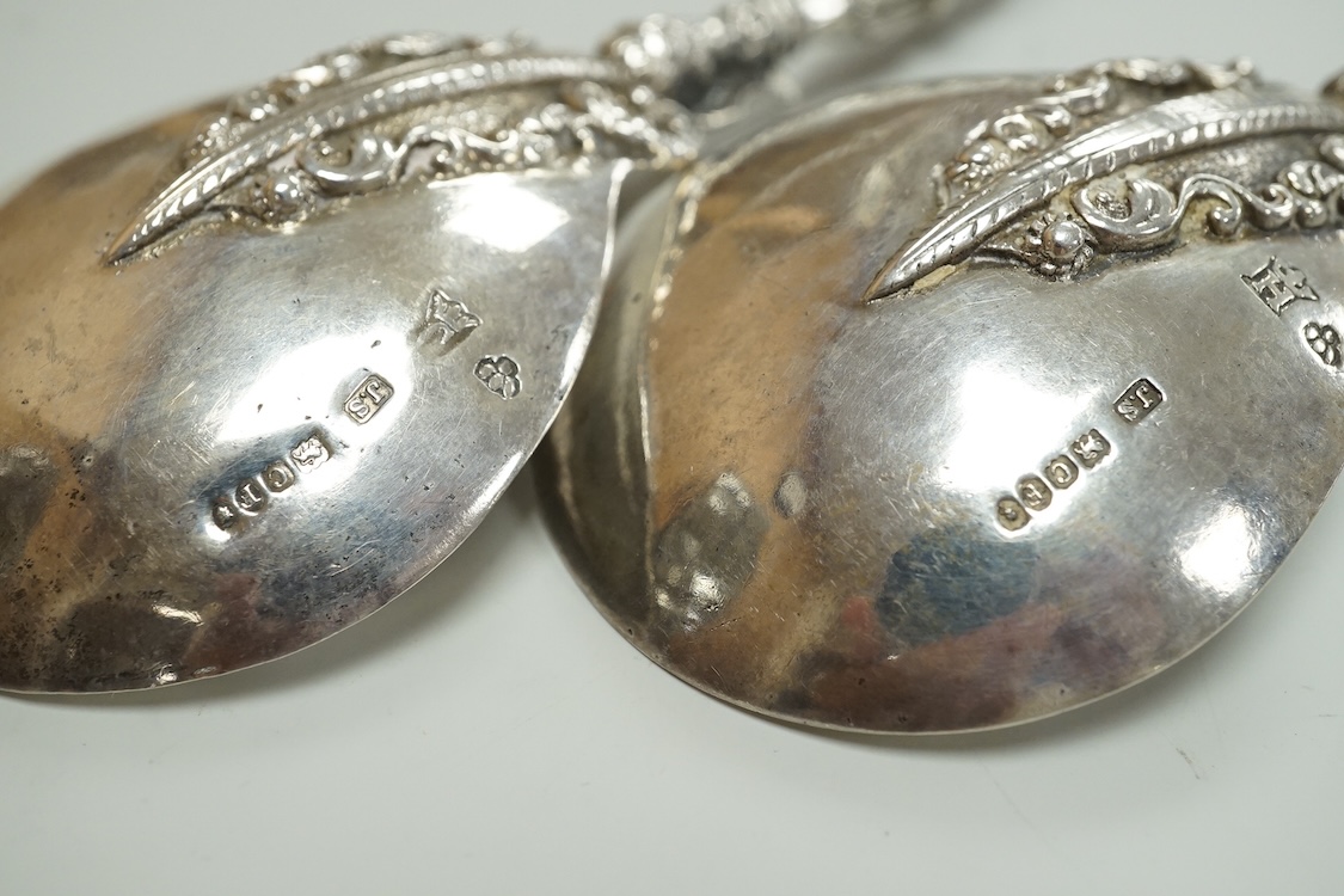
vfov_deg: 29.9
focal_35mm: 45
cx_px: 672
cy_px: 448
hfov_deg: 43.6
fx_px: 1680
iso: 1600
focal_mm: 30
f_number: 11
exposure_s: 1/125
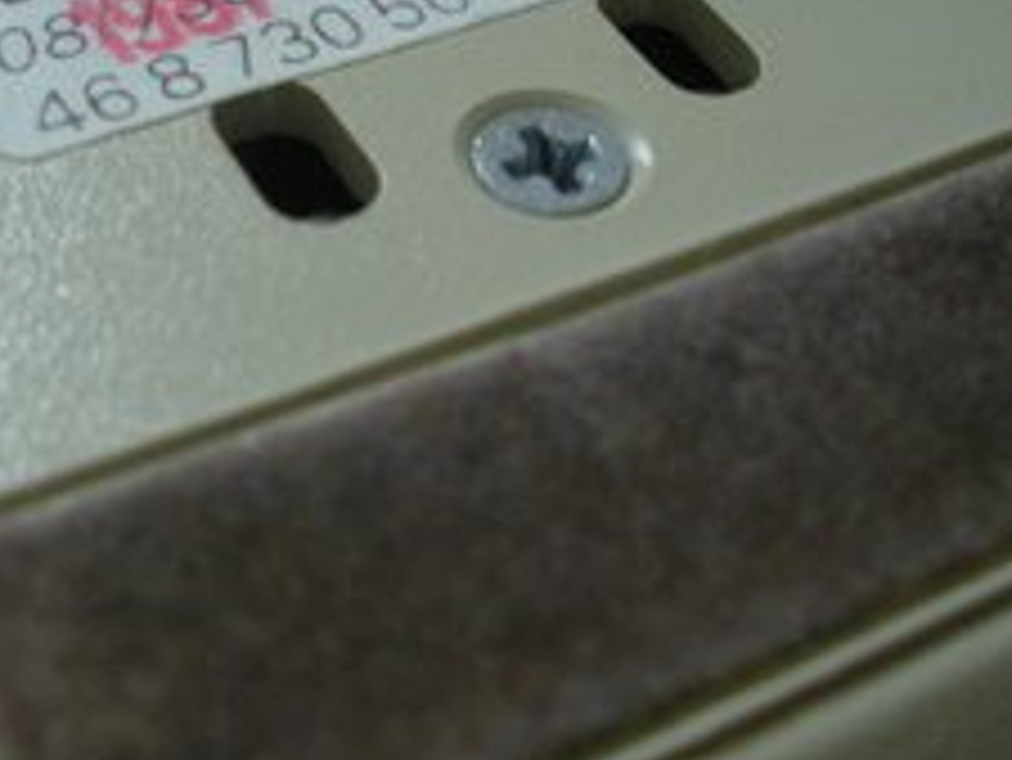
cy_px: 265
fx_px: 1872
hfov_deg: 29.9
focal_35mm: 64
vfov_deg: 22.9
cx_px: 279
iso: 380
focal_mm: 6.3
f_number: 3.5
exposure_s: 1/62
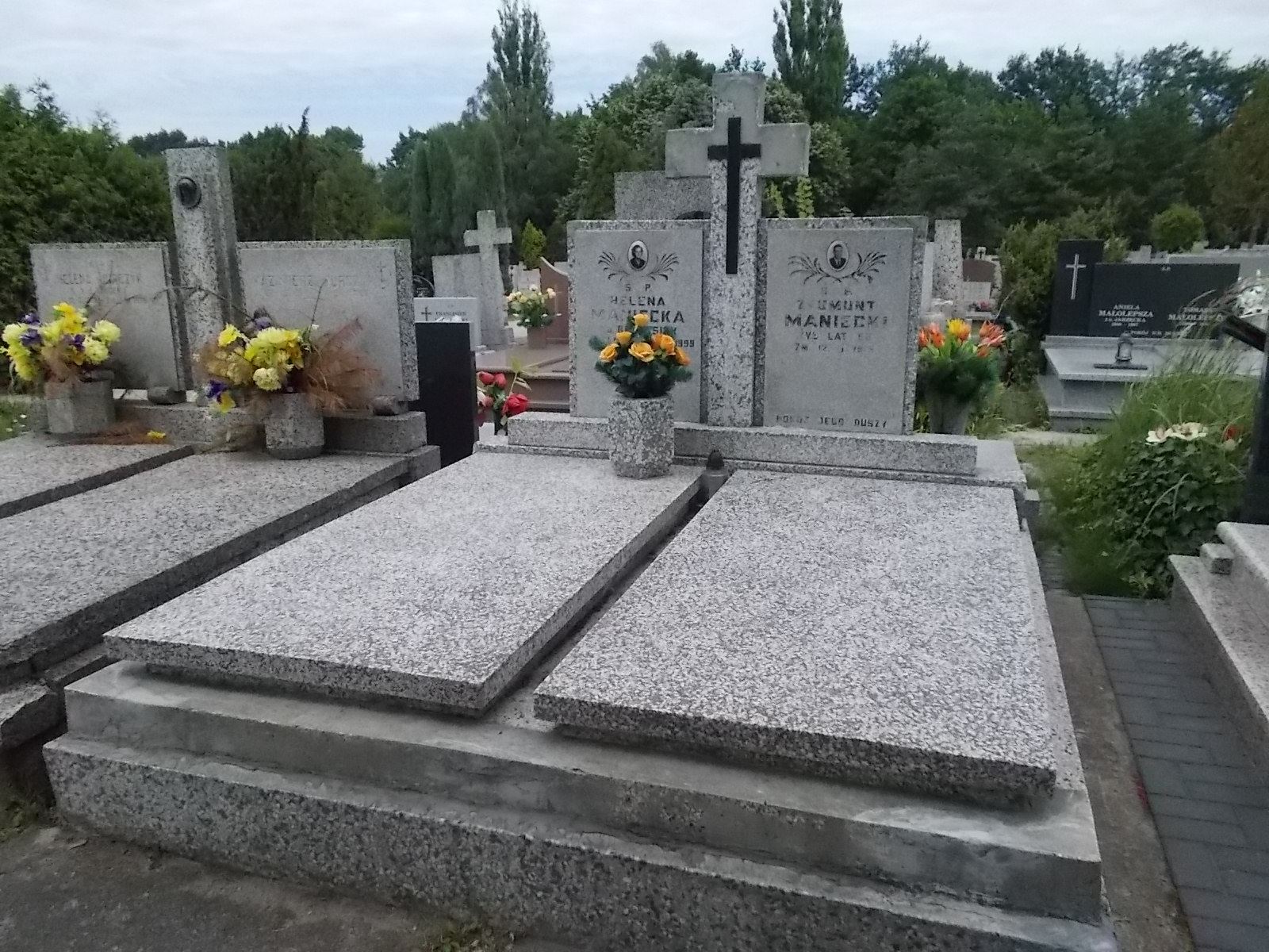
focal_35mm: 26
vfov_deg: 53.1
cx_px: 634
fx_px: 953
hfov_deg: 67.3
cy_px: 476
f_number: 8
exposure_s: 1/640
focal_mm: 4.6
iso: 400
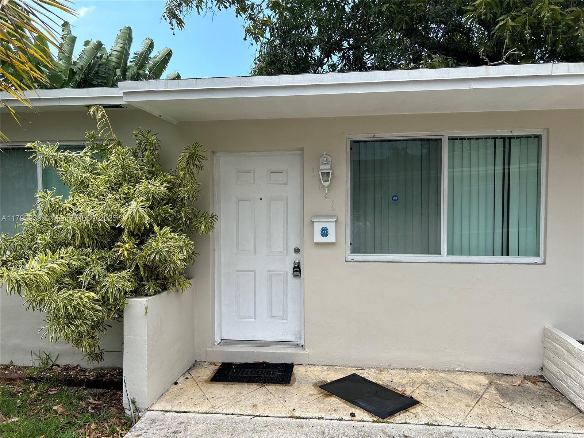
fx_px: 439
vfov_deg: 53.1
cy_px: 219
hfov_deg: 67.3
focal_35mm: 26
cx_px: 292
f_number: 1.5
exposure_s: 1/1779
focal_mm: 5.7
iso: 50
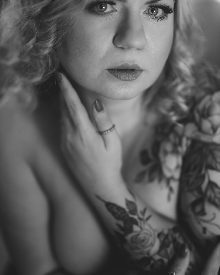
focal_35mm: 57
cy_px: 127
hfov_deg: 26.7
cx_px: 110
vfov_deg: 33.0
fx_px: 464
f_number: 1.2
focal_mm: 50
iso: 160
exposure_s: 1/160
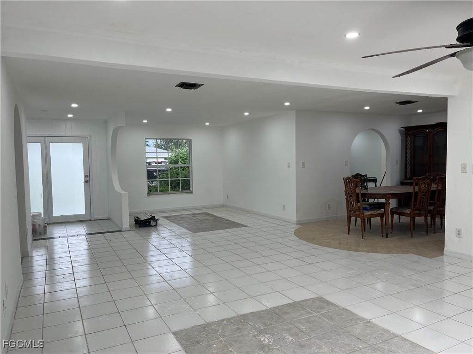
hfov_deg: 67.3
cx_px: 236
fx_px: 355
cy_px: 177
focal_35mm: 26
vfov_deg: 53.1
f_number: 1.6
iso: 50
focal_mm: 5.1
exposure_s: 1/122
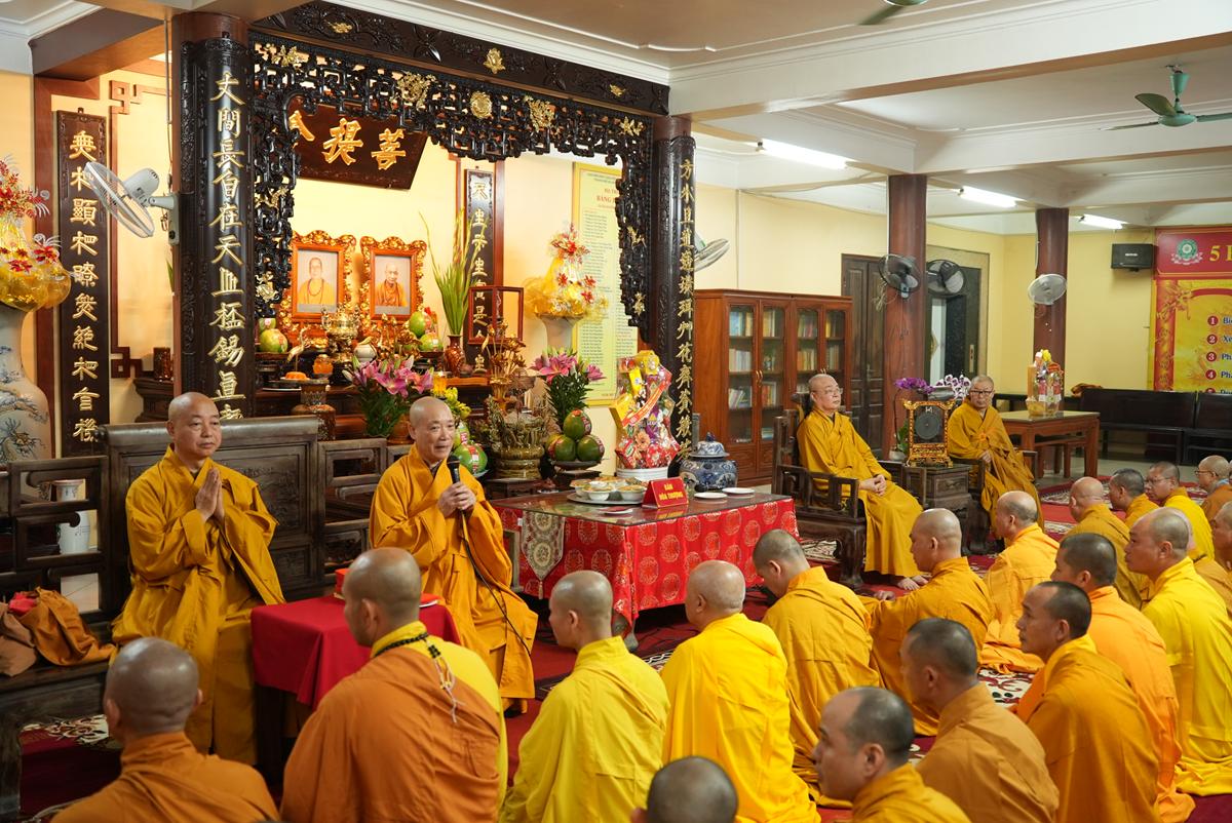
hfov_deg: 55.9
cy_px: 412
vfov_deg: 39.1
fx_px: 1161
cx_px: 616
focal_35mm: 34
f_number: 3.2
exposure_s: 1/100
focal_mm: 33.9
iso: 1600
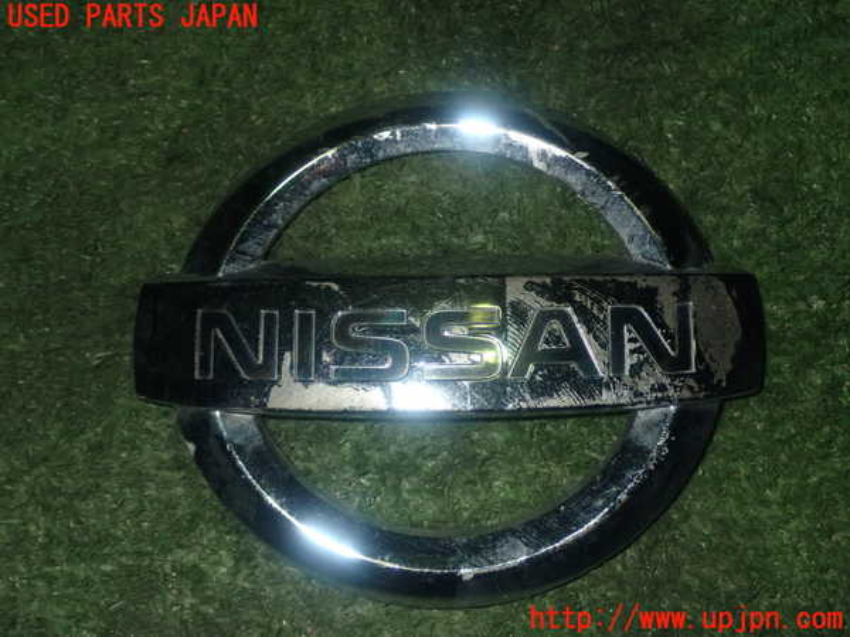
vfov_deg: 29.1
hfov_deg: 38.2
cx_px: 425
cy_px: 318
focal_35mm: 50
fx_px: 1228
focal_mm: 9.01
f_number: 9
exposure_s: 1/50
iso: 320
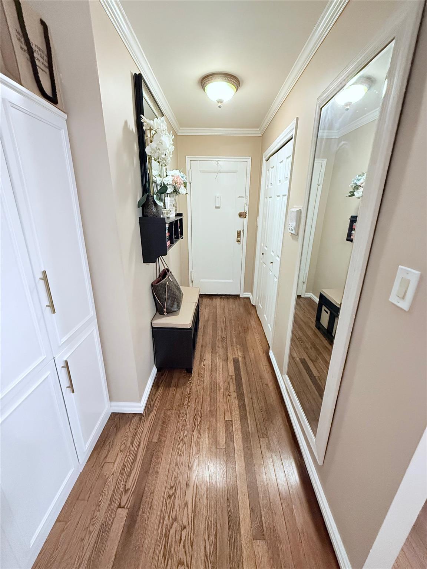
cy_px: 284
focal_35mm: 14
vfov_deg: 102.1
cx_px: 214
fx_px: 230
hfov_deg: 85.7
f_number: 2.2
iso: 800
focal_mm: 2.22
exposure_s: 1/60
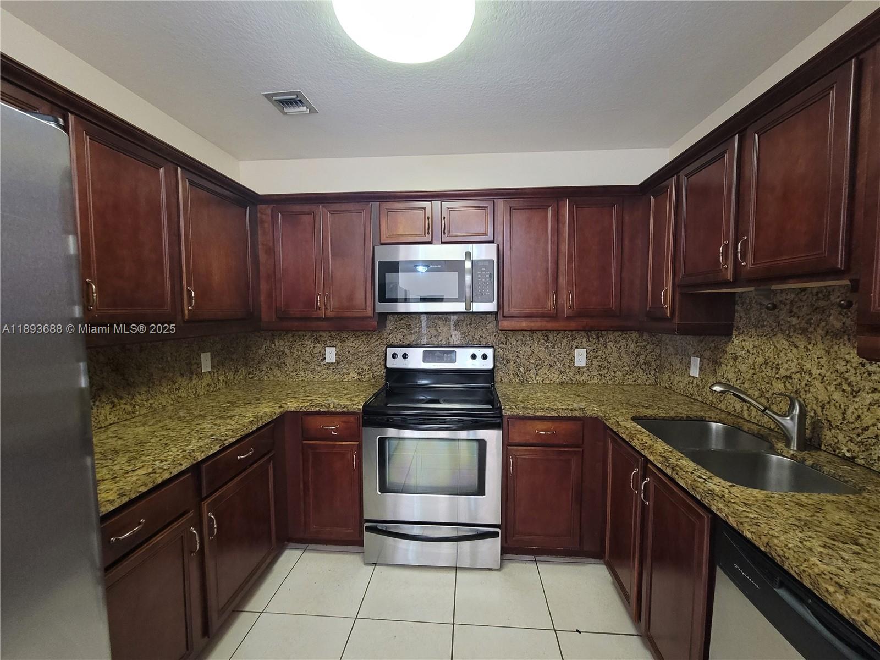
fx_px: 330
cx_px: 440
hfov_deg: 106.2
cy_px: 330
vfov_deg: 89.9
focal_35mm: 13
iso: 500
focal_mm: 2.2
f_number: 2.2
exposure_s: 1/30
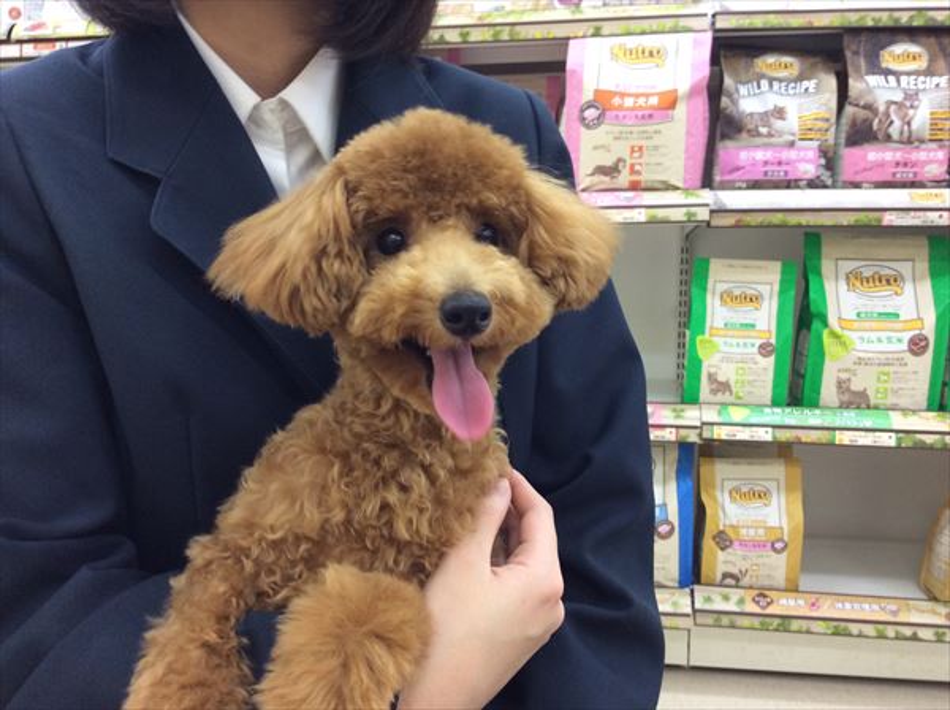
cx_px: 475
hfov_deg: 56.9
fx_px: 877
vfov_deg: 44.0
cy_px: 355
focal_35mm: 32
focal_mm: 3.3
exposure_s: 1/24
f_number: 2.4
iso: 80
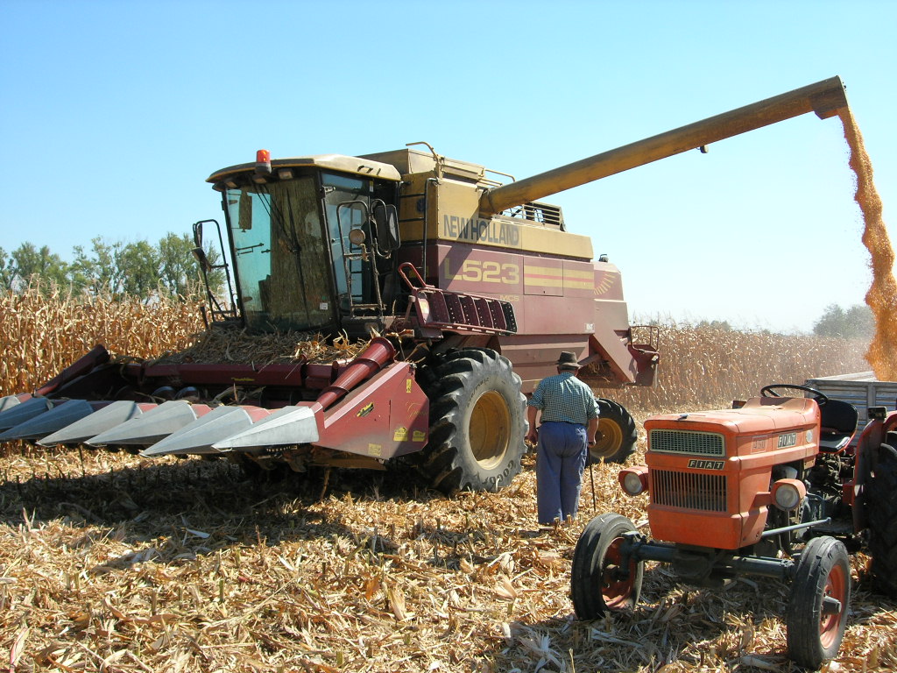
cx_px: 448
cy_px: 336
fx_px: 985
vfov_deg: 37.7
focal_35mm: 38
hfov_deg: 49.0
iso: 64
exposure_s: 1/408
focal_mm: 7.8
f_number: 4.8
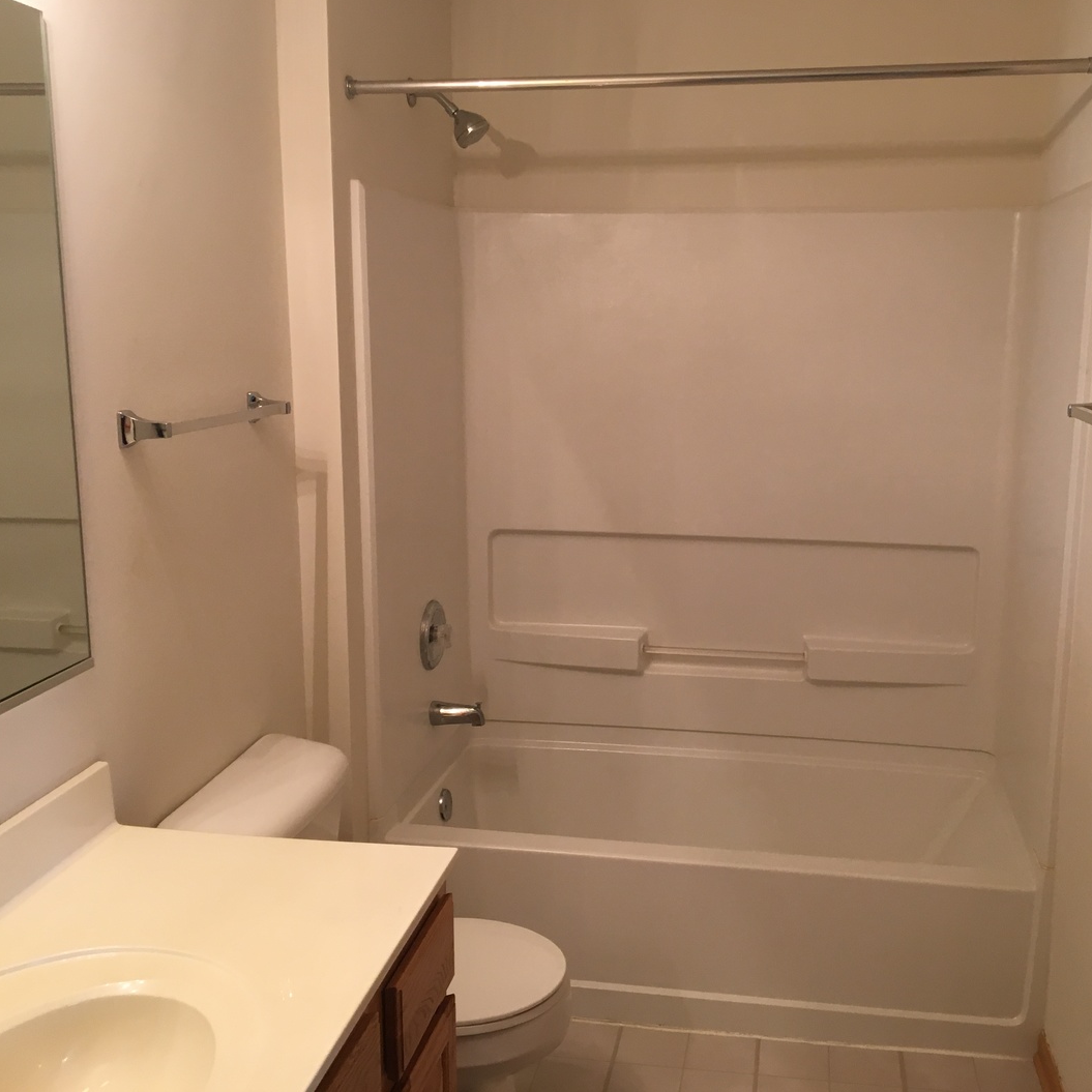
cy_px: 535
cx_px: 636
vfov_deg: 47.2
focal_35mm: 35
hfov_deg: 47.0
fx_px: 1249
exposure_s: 1/30
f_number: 2.2
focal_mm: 4.15
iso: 64
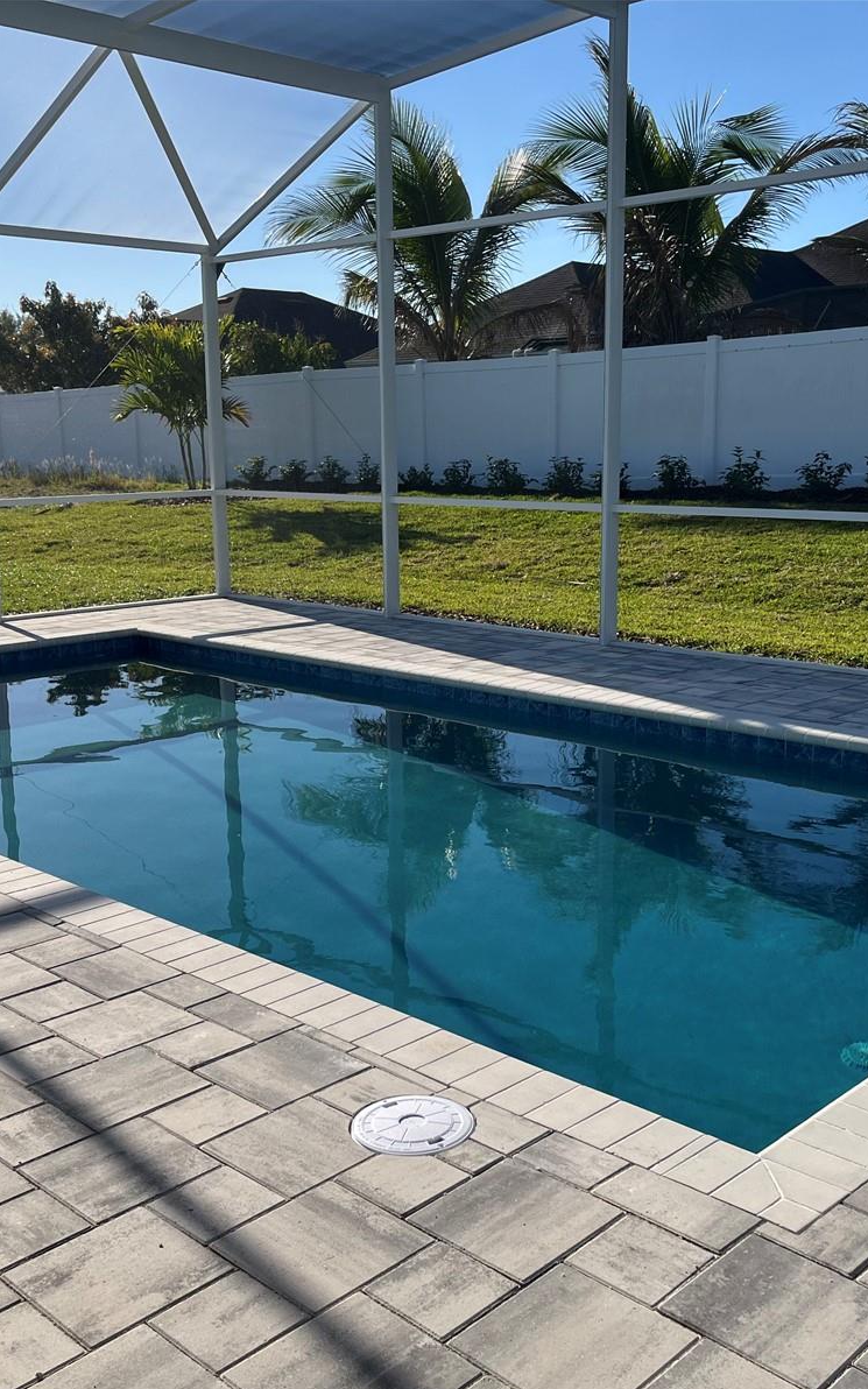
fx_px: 1400
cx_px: 445
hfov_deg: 34.4
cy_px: 698
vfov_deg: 52.7
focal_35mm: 37
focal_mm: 5.1
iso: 50
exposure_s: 1/2268
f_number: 1.6
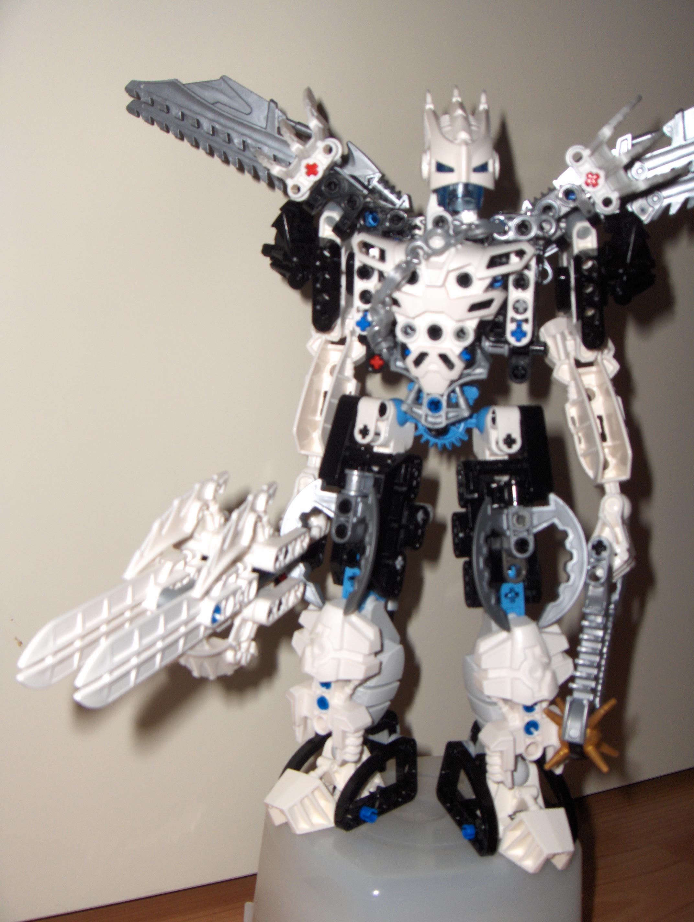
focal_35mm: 39
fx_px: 1040
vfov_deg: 47.8
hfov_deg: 36.9
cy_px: 461
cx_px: 347
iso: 100
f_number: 4.8
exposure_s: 1/60
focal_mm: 8
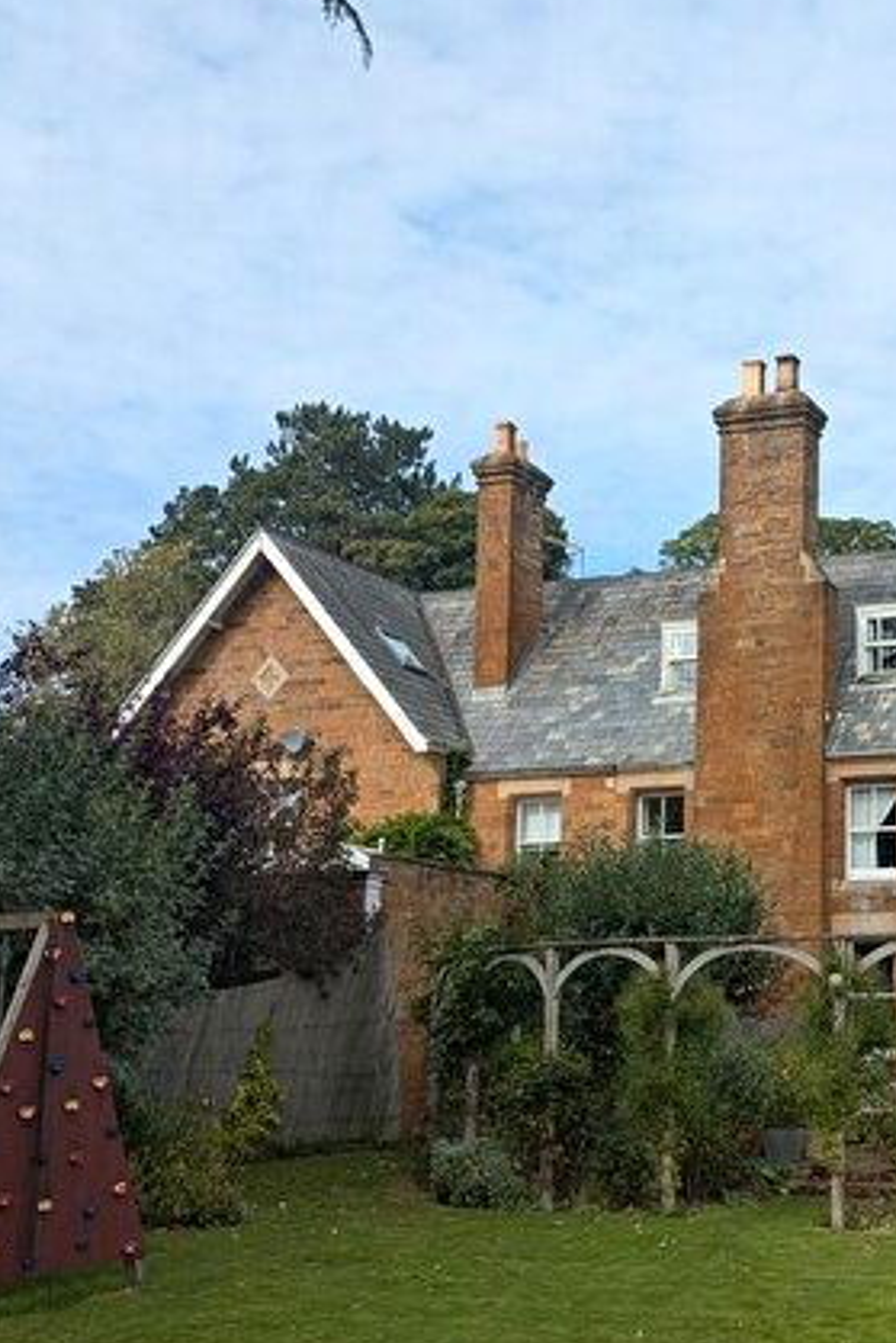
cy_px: 766
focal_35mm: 47
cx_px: 803
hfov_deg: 27.6
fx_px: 1753
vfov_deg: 41.8
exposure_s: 1/1949
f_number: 1.73
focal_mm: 4.38
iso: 59
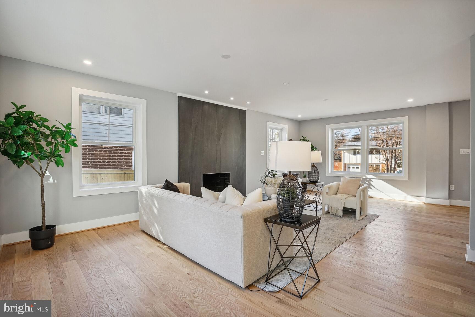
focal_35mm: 16
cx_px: 238
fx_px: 211
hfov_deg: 96.7
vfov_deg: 73.7
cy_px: 158
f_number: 8
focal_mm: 16
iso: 800
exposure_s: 1/100
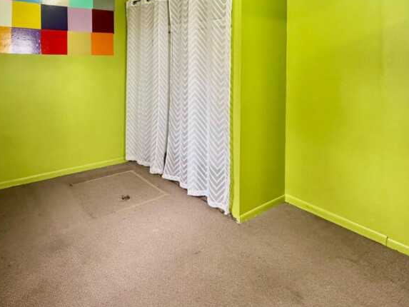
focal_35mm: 25
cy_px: 63
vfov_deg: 51.6
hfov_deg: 68.7
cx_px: 164
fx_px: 295
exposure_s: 1/60
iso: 320
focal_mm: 2.22
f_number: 2.2
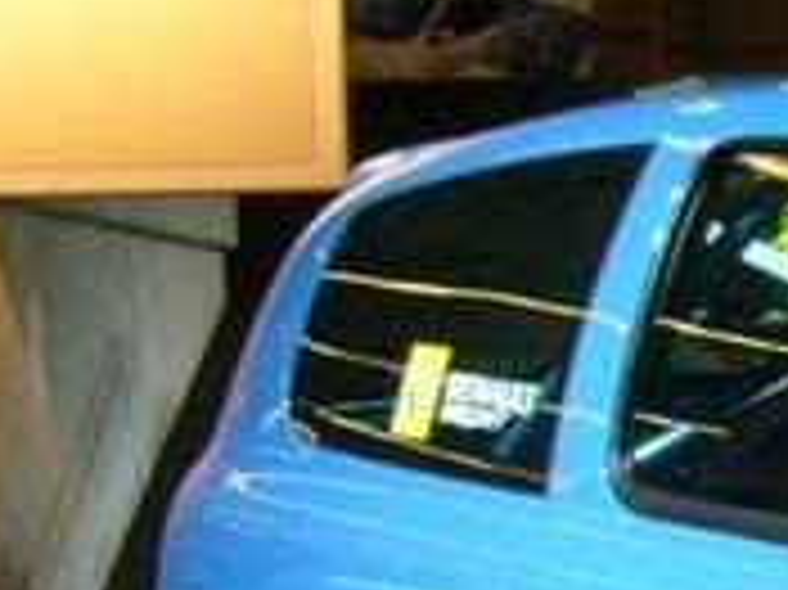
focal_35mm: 160
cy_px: 595
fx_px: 3640
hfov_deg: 11.4
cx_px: 1461
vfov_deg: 9.2
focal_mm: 5.8
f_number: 2.8
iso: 100
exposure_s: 1/80
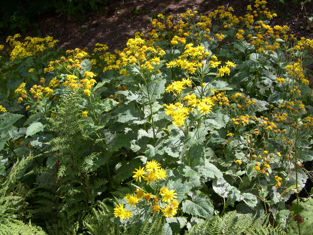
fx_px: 344
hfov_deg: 49.0
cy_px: 118
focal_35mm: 38
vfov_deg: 37.7
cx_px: 156
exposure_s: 1/95
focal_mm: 8
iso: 100
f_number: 7.6
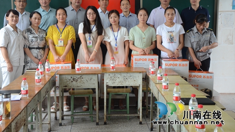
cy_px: 56
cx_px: 118
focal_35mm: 60
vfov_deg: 20.0
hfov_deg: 34.9
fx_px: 374
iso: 640
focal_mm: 38
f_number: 5.6
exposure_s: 1/125
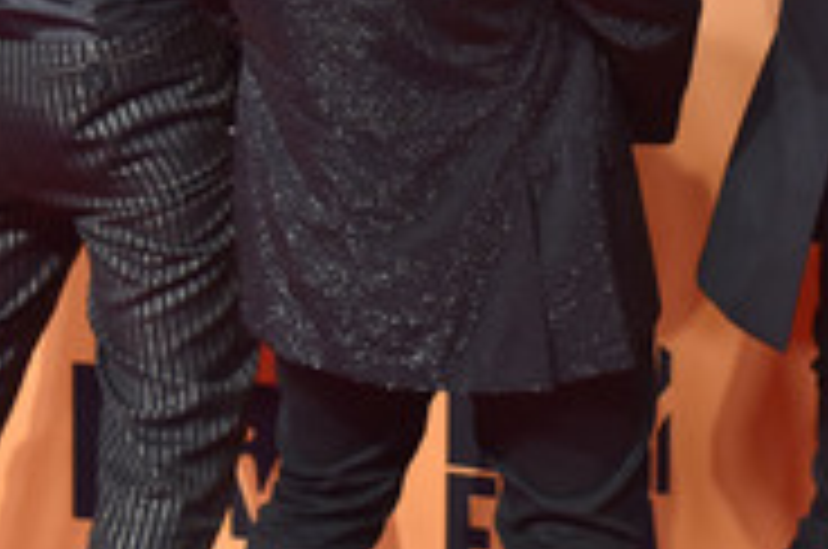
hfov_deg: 10.5
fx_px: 4500
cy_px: -108
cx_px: 619
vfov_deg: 6.9
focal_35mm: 196
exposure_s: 1/320
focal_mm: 80
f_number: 3.5
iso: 2500
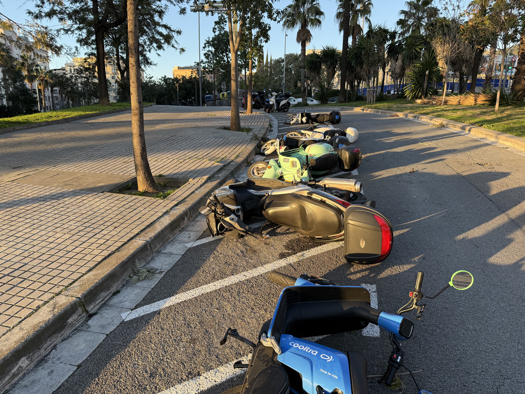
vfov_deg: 56.8
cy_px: 197
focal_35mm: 24
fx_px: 364
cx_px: 262
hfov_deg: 71.6
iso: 100
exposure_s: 1/494
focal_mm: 6.76
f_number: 1.78
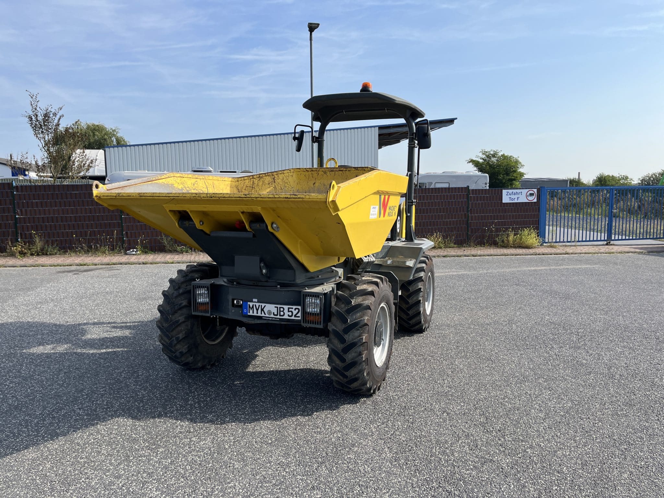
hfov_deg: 67.3
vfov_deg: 53.1
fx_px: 499
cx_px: 332
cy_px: 249
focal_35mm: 26
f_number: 1.6
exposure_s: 1/2899
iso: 50
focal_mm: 5.1
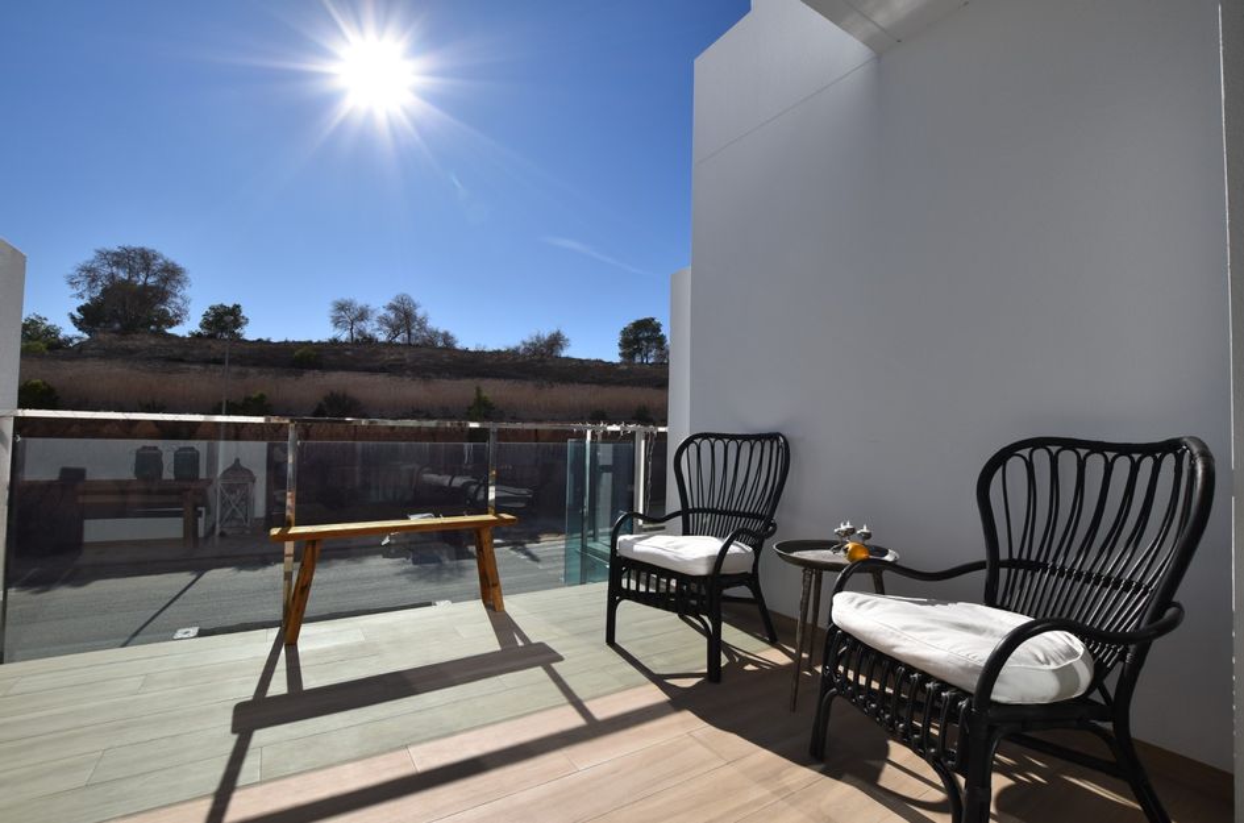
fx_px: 517
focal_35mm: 15
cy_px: 412
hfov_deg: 100.5
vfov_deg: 77.0
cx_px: 622
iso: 200
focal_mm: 10
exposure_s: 1/800
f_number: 9
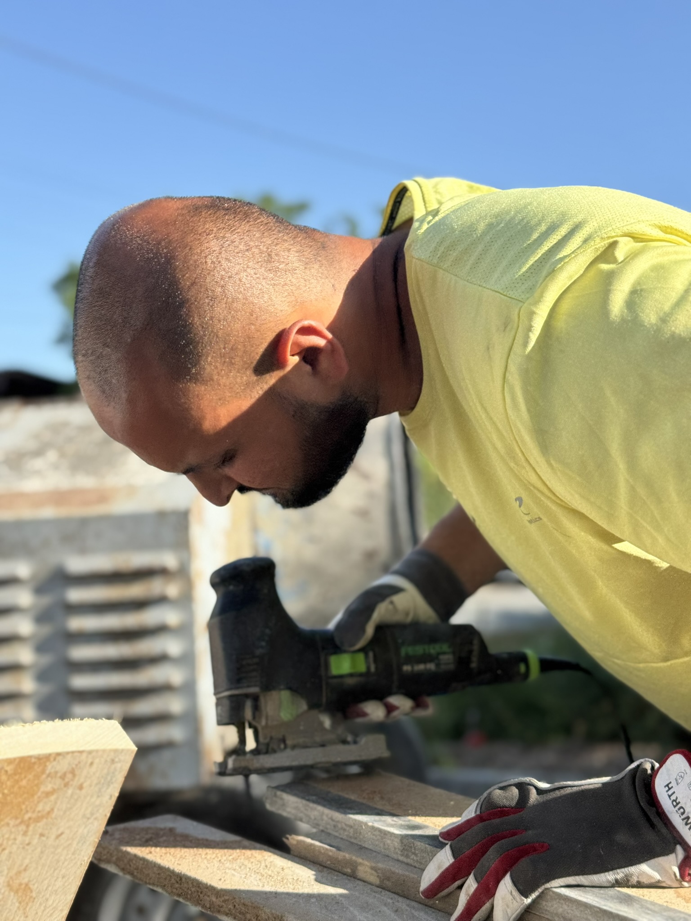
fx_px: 1278
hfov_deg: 30.3
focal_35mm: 48
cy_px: 460
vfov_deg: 39.7
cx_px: 346
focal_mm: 6.76
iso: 64
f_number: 1.78
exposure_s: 1/2513
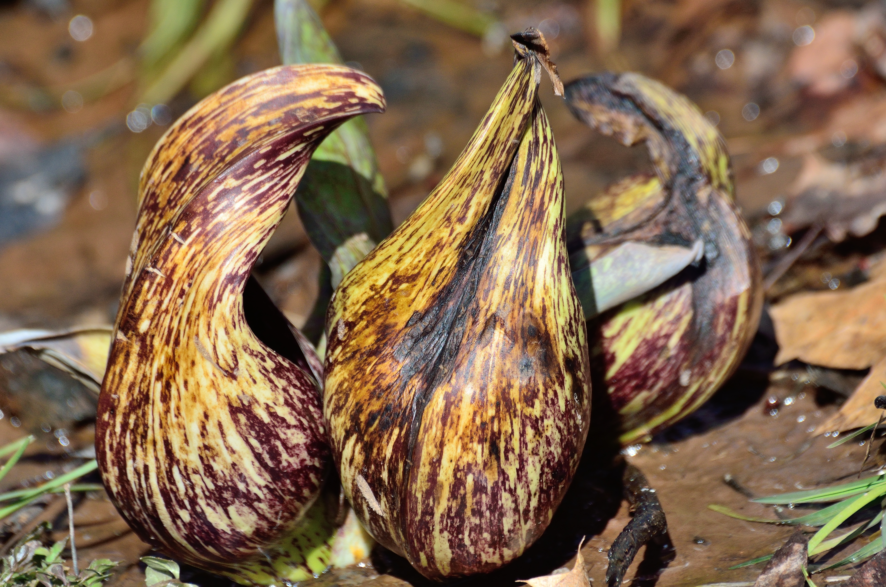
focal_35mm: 390
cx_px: 443
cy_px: 294
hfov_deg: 5.3
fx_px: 9578
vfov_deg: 3.5
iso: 400
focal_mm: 260
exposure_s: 1/800
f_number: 8
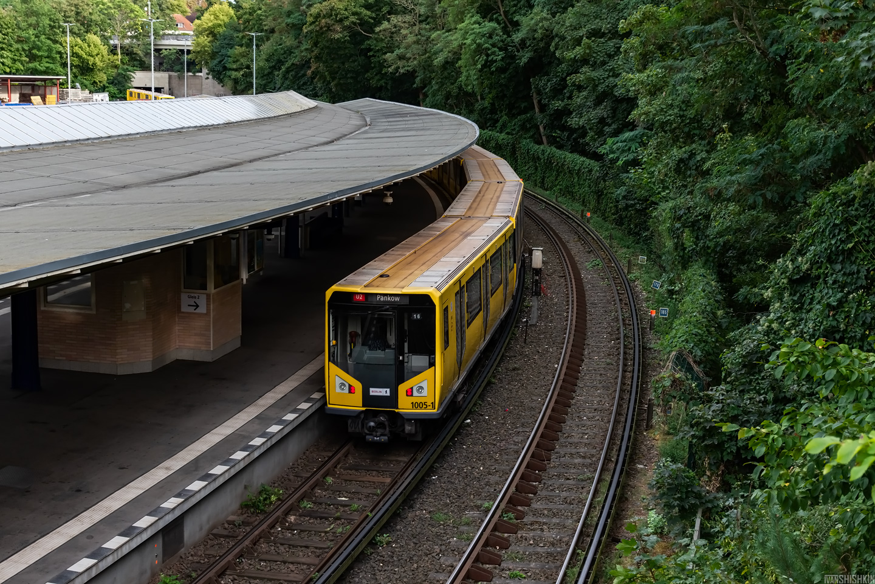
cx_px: 438
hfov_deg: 43.6
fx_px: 1094
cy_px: 292
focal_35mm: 45
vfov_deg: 29.9
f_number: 5.6
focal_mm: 30
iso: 640
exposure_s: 1/400
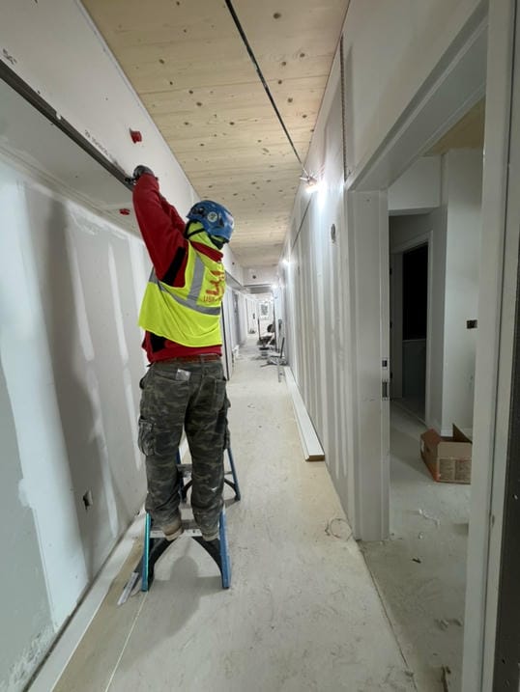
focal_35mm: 14
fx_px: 280
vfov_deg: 102.1
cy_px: 346
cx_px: 260
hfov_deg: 85.7
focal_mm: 2.22
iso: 250
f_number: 2.2
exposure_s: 1/60
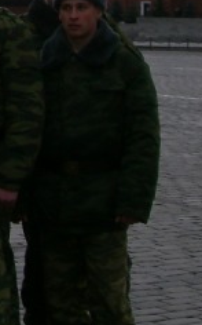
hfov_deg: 7.0
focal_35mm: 175
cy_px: -65
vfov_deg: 11.7
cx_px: -295
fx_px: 1545
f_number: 4.3
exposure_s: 1/400
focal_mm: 6.2
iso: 64
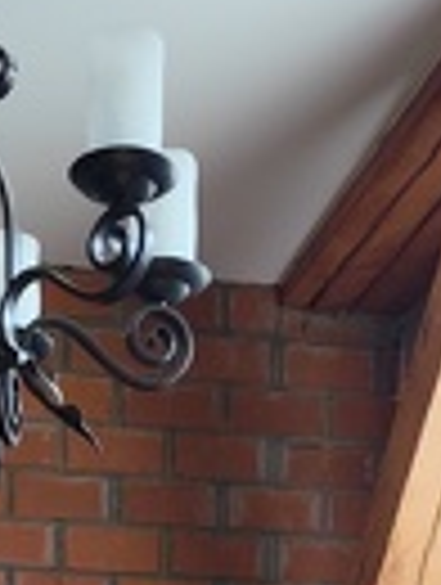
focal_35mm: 105
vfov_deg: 14.5
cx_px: 2
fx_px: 1778
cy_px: 1269
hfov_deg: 13.9
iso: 80
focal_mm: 6.19
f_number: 1.65
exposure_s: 1/100
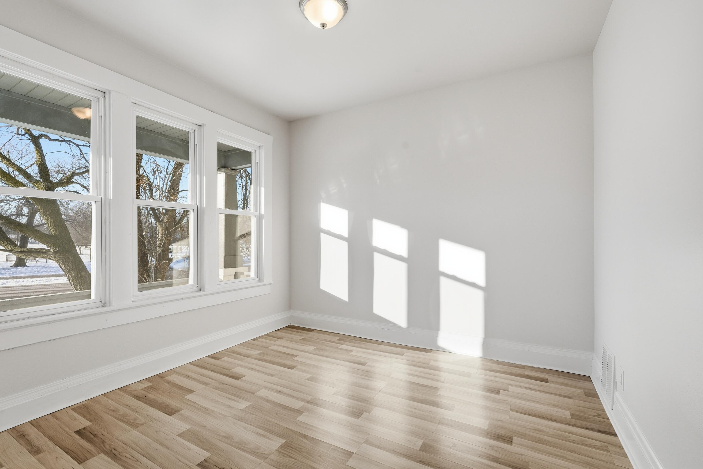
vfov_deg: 72.0
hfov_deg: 95.0
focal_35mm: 16
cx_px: 352
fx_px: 322
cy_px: 234
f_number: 8
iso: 100
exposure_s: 1/1600
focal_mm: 16.5
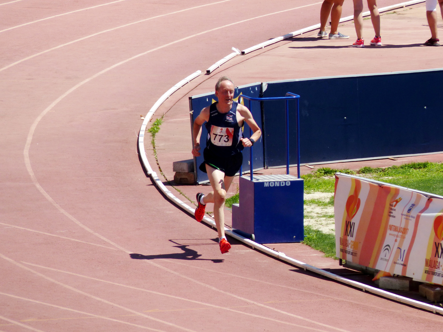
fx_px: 7679
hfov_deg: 3.3
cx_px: 222
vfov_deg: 2.5
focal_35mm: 600
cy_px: 166
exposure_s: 1/1600
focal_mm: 108
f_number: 4
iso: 100
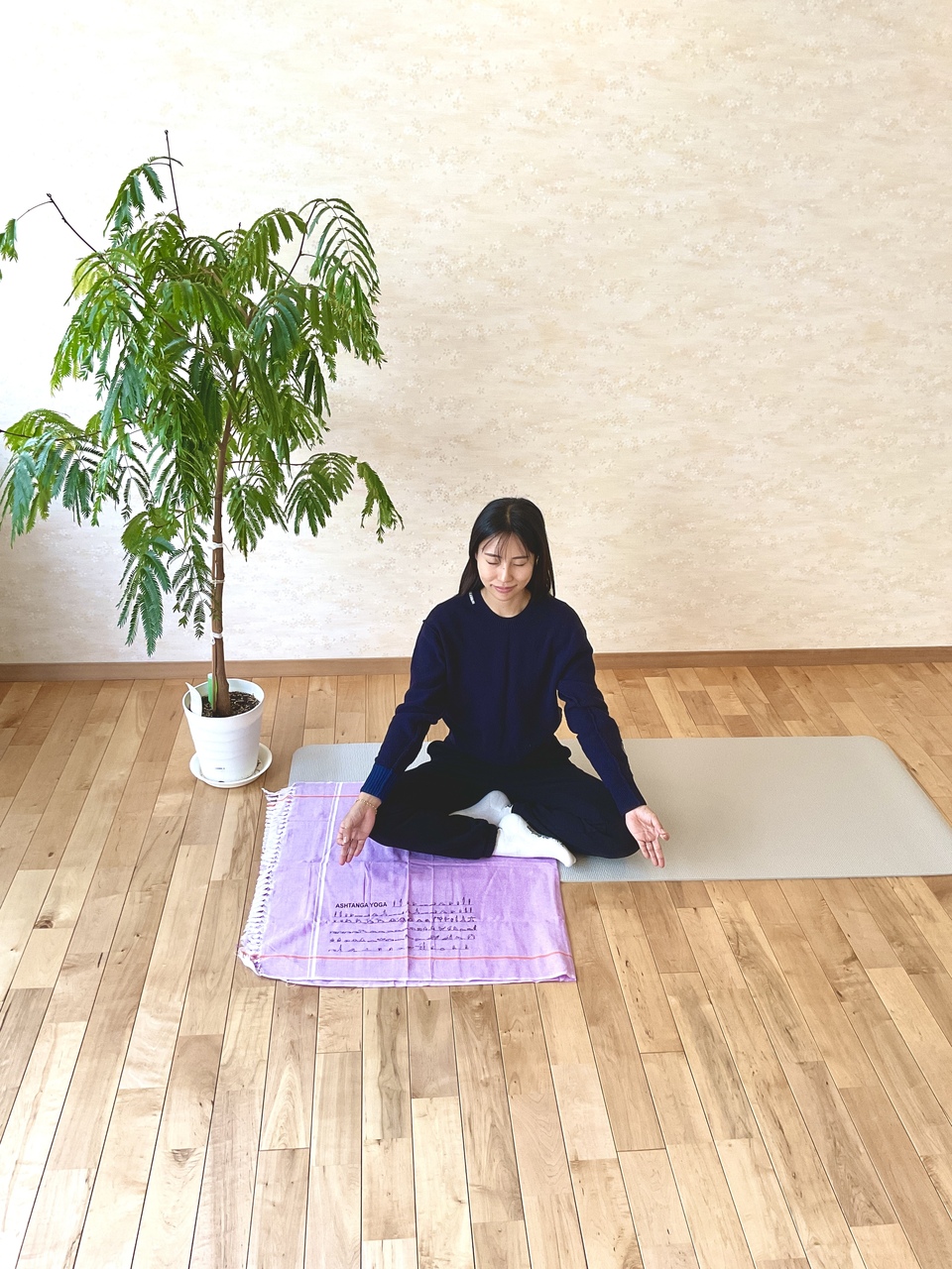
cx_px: 476
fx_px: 1063
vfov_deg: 61.7
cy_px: 634
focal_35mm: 29
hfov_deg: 48.2
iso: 80
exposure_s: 1/60
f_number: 1.8
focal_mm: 3
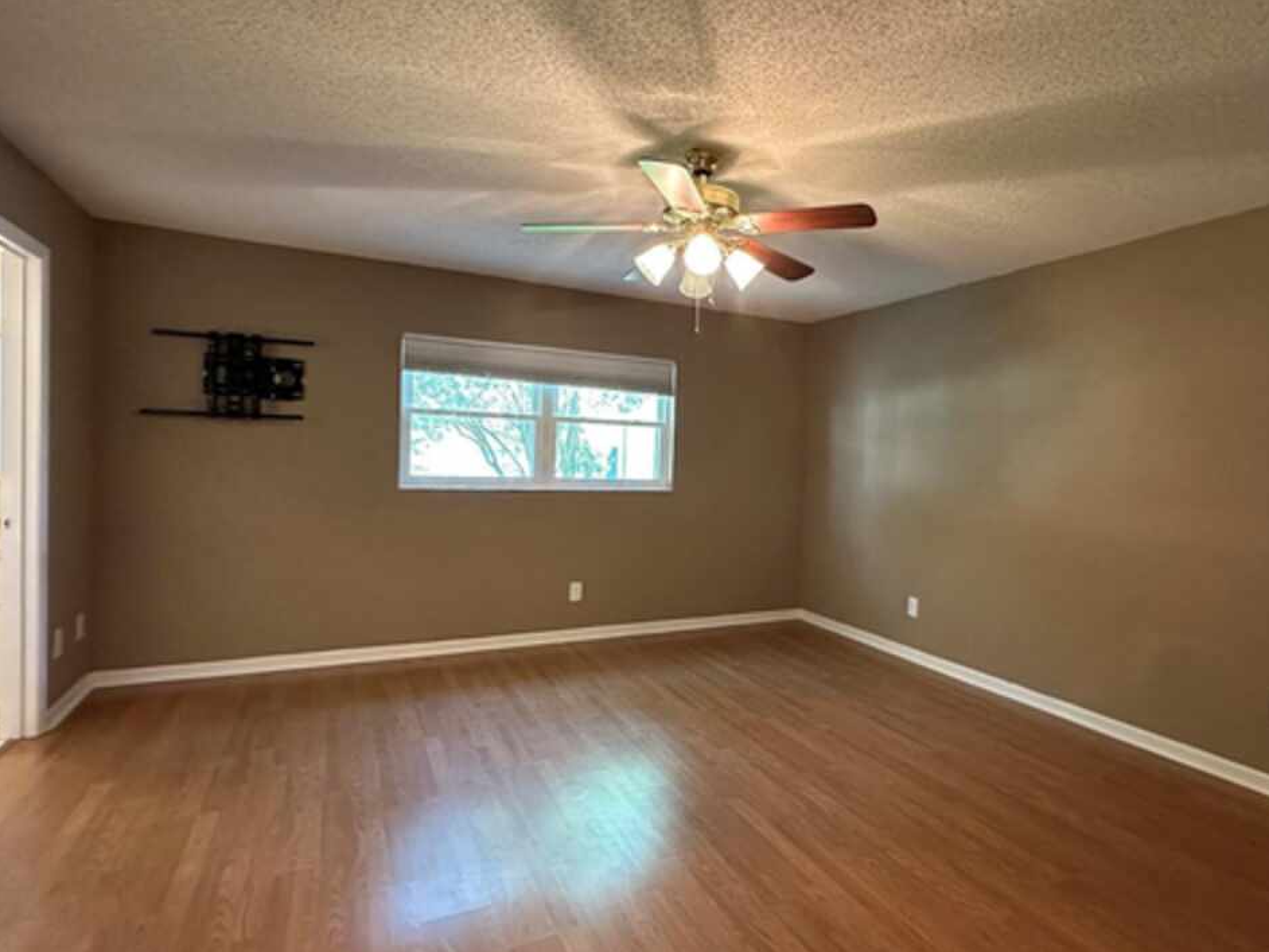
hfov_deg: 84.3
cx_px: 706
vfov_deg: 68.7
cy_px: 471
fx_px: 696
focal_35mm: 19
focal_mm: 2.22
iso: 800
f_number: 2.2
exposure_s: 1/60
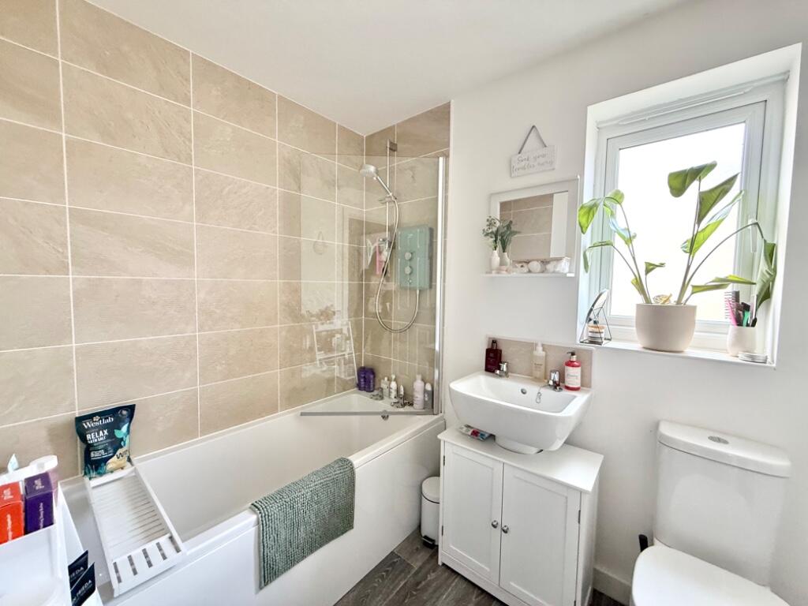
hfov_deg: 102.1
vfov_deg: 85.7
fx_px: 327
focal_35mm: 14
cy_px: 303
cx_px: 404
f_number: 2.2
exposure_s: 1/99
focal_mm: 2.22
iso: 320
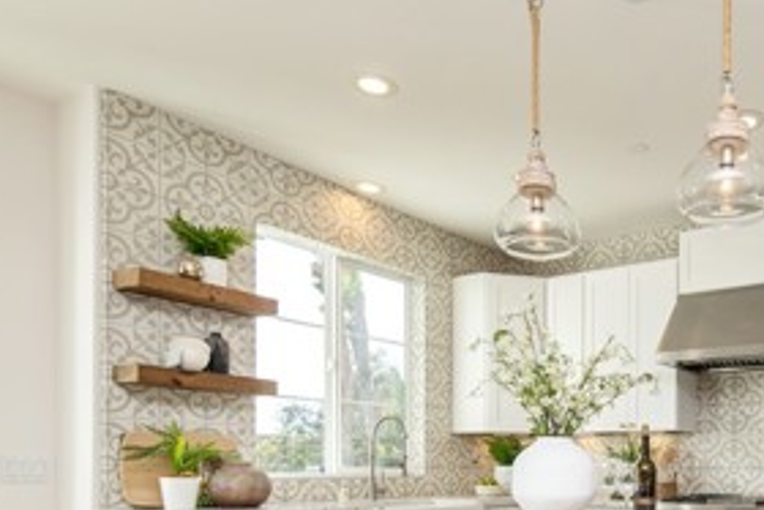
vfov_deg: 38.1
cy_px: 469
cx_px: 636
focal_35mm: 32
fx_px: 679
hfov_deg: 53.8
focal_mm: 14
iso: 125
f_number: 5.6
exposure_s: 1/125
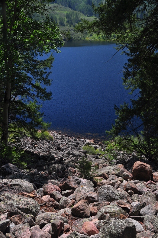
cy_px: 119
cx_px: 79
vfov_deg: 49.6
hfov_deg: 34.1
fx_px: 257
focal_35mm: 39
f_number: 13
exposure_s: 1/90
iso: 200
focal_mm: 26
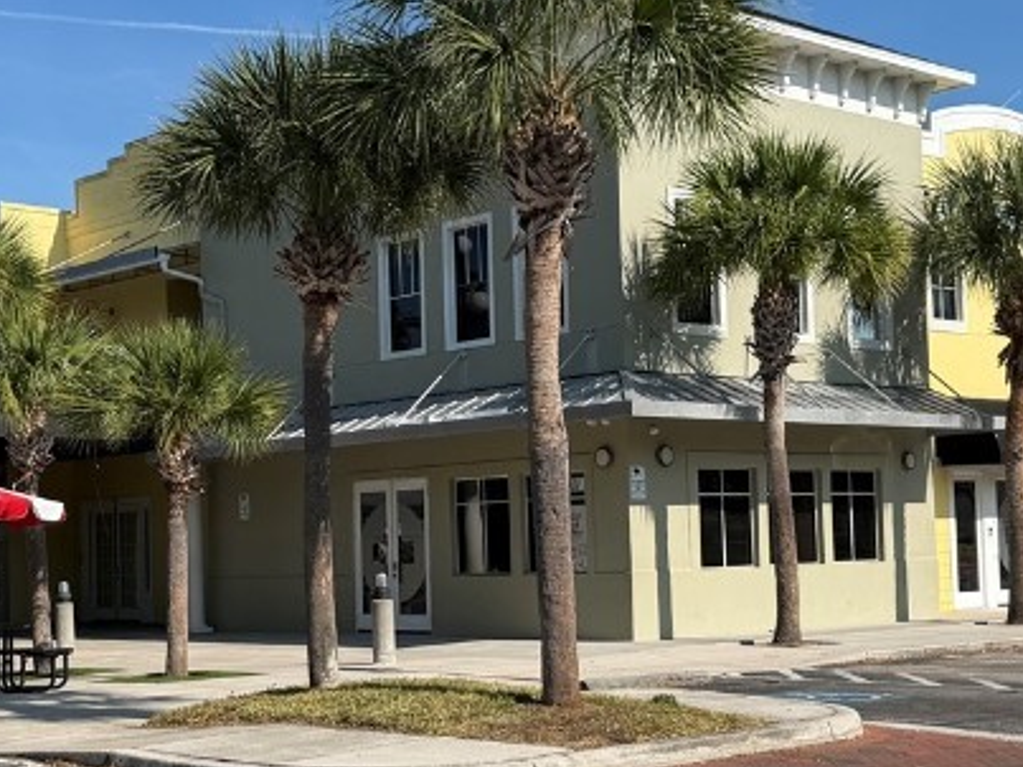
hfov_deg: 31.7
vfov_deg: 24.0
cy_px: 462
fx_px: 1802
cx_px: 472
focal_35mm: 61
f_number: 1.78
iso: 80
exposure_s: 1/5714
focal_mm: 6.76
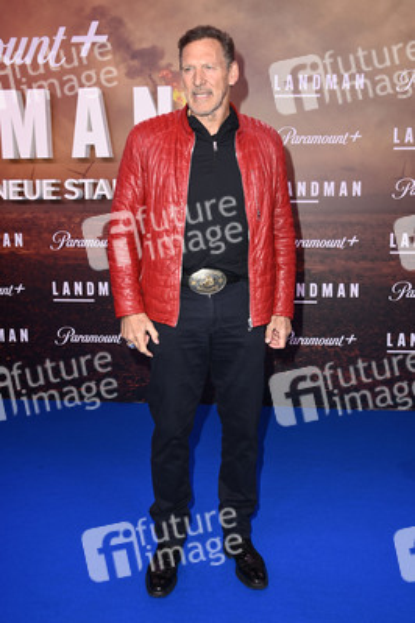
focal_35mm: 35
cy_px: 312
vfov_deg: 54.5
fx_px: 606
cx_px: 208
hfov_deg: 37.8
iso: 400
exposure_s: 1/200
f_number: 5.6
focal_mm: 35
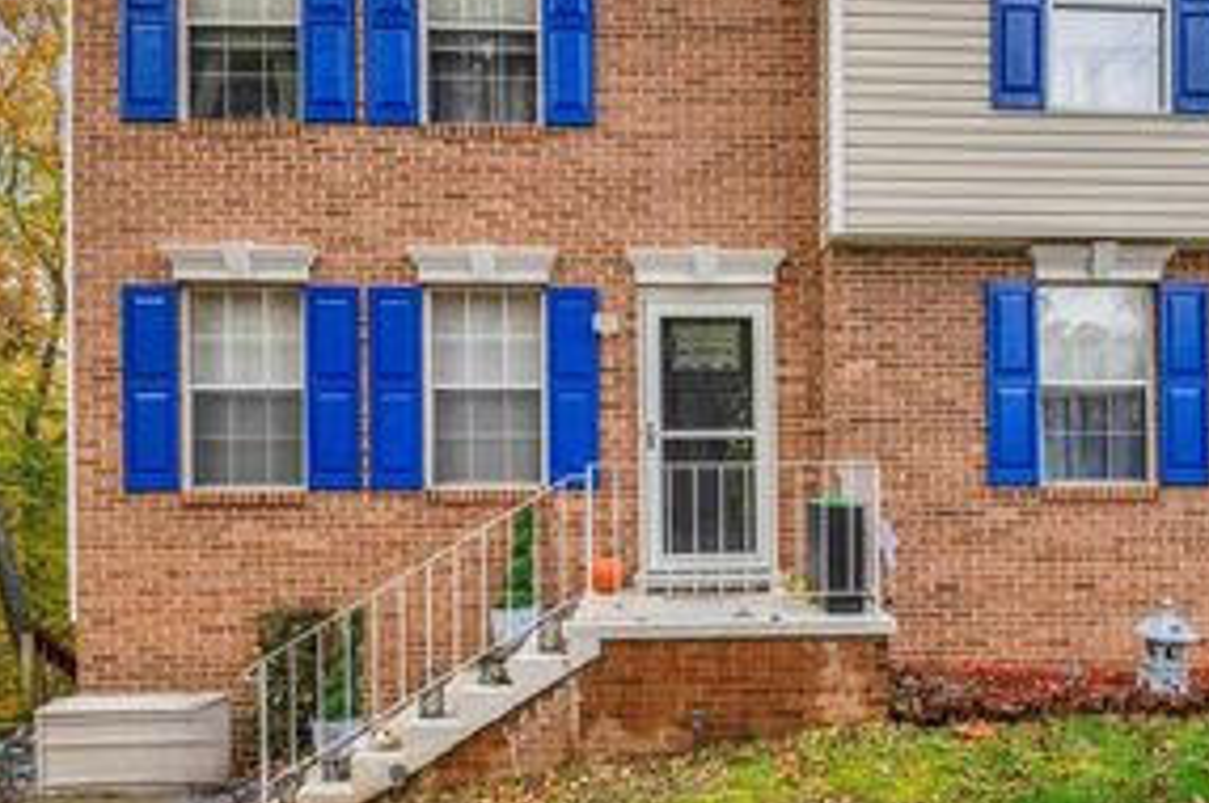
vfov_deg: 46.3
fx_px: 939
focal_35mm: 28
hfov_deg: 64.8
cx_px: 736
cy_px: 399
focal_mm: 16
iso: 400
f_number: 8
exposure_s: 1/320
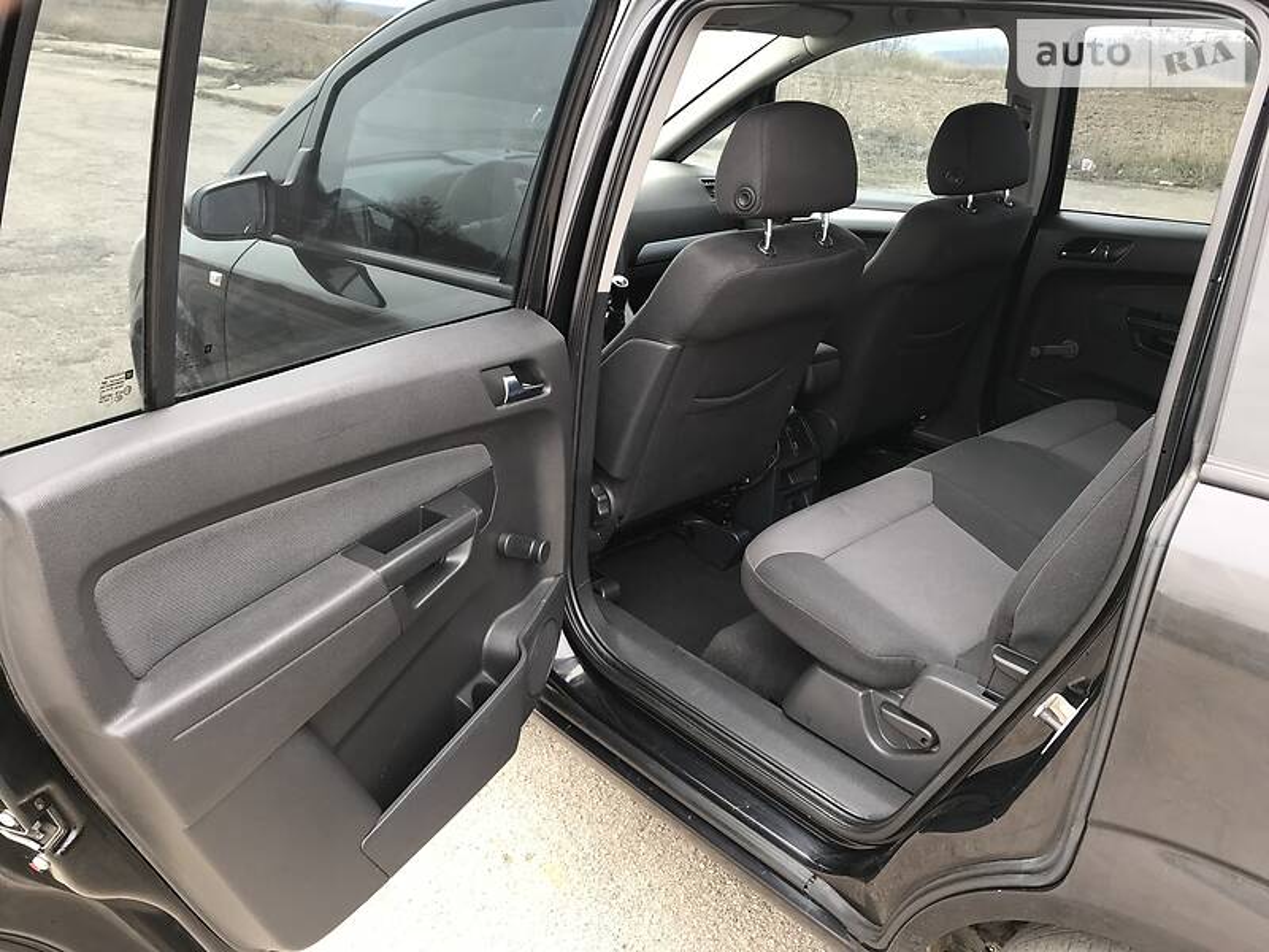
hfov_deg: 63.4
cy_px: 476
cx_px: 634
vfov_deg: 49.7
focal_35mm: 28
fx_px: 1026
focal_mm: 4
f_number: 1.8
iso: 25
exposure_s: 1/90
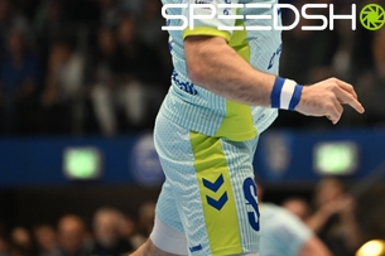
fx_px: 3784
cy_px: 18
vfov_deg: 3.9
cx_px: 288
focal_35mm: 354
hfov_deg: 5.8
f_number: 2.8
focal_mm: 180
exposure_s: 1/800
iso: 1600
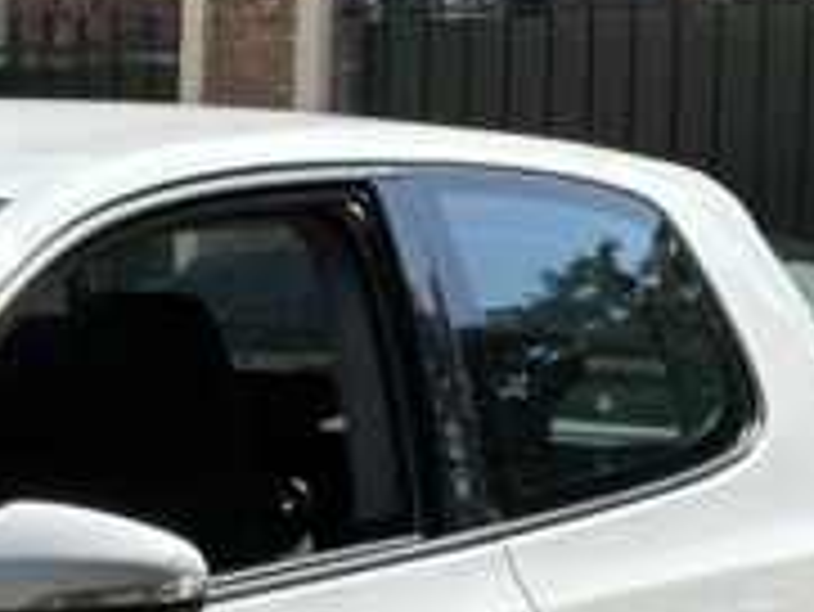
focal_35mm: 212
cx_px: -594
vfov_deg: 7.0
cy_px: 778
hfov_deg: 9.0
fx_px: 4989
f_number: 1.78
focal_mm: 6.86
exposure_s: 1/3597
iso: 64
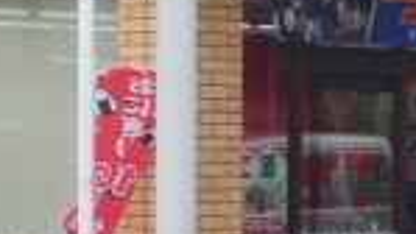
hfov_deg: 7.6
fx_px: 3101
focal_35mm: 281
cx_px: 447
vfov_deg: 4.3
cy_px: 181
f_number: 3.9
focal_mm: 10.7
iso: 100
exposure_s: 1/320
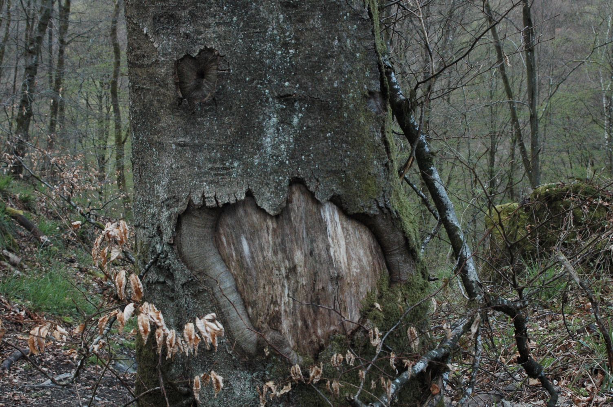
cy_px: 204
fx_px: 1021
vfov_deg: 22.6
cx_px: 306
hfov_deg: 33.4
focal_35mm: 60
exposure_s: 1/125
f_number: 9.5
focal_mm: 40
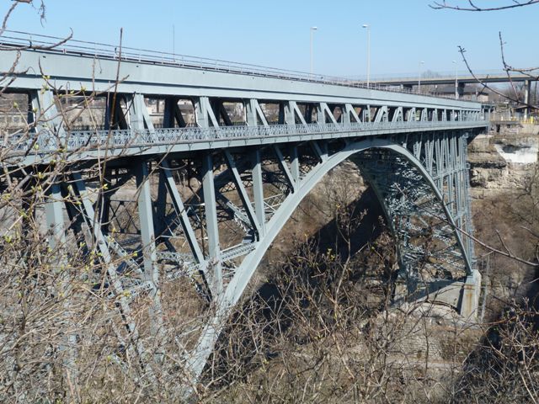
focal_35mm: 50
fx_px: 779
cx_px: 270
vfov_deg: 29.1
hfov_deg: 38.2
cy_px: 202
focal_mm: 9
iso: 80
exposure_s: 1/250
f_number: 5.6
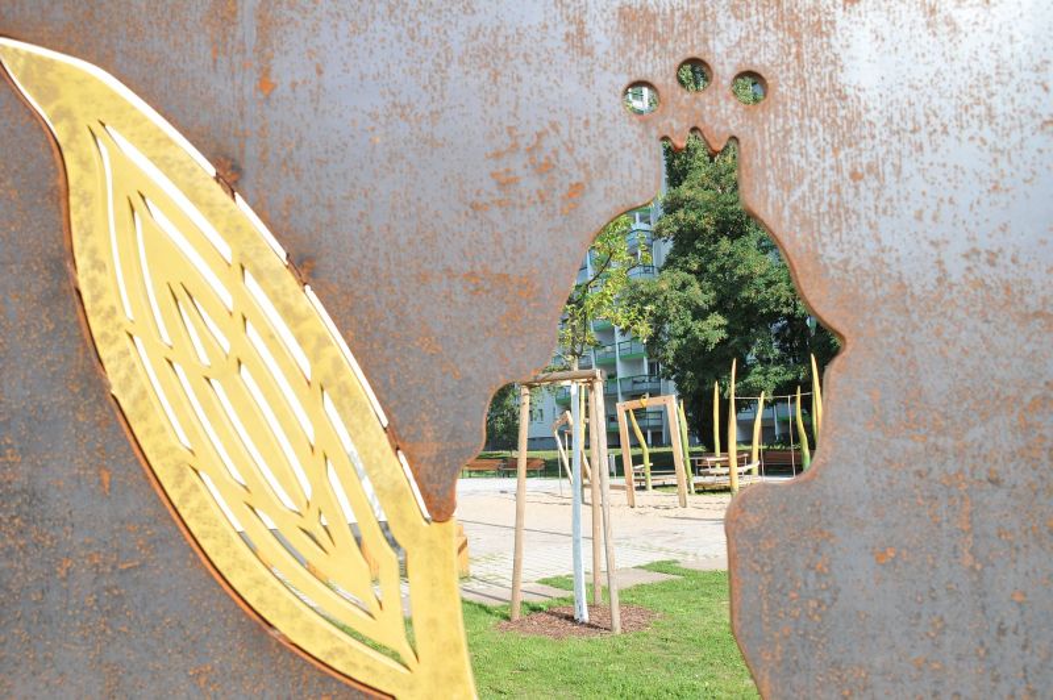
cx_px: 526
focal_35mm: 27
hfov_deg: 67.4
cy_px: 350
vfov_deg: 47.9
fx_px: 789
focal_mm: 18
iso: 200
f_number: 8
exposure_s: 1/250
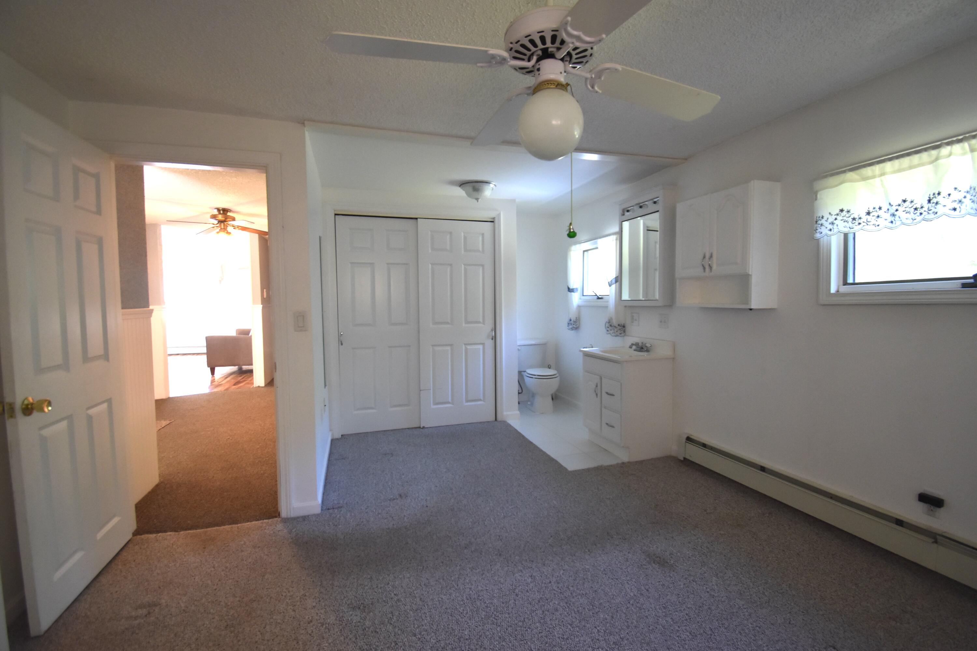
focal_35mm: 15
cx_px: 488
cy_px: 326
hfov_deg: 100.4
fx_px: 407
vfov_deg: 77.3
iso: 1000
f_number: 4.5
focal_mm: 10
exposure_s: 1/60
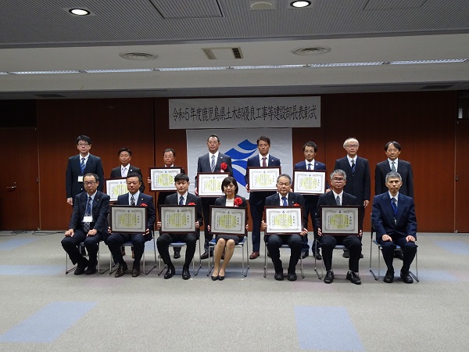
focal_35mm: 32
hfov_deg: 56.8
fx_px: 434
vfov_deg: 44.2
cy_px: 176
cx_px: 234
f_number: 4
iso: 500
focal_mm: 5.43
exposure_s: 1/40
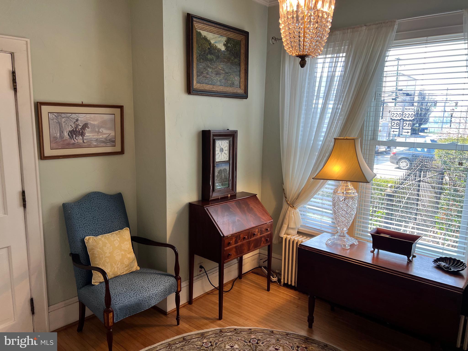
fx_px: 352
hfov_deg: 67.3
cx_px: 234
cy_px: 176
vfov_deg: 53.1
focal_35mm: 26
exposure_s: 1/120
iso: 40
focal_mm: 5.7
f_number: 1.5
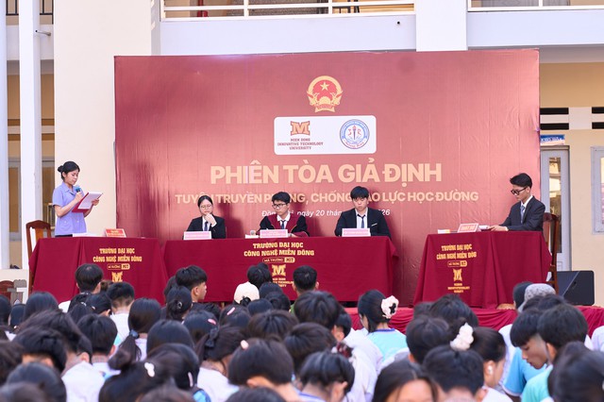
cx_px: 302
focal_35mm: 105
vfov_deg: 13.0
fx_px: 1761
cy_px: 201
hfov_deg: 19.5
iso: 320
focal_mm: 70
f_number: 4.5
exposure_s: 1/160
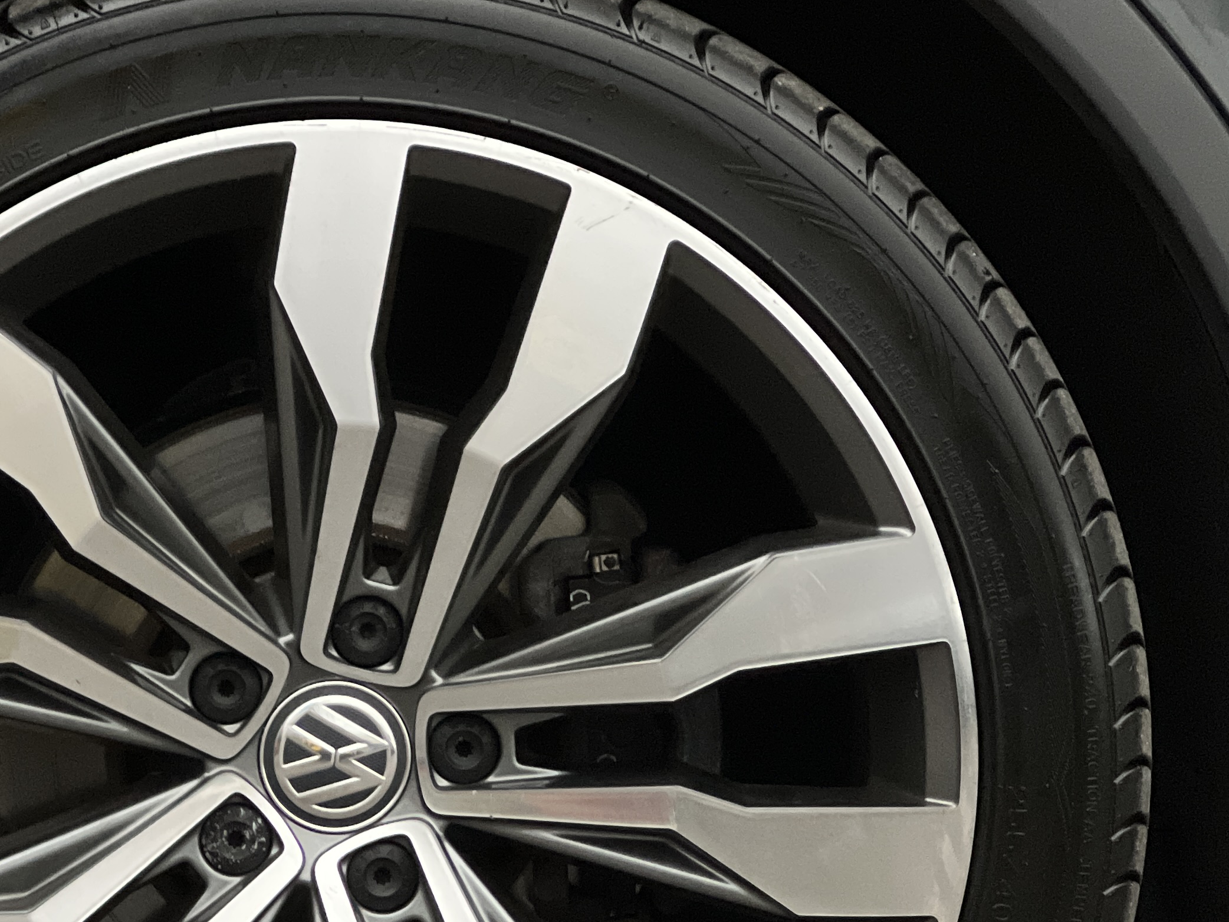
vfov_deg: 9.9
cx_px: 377
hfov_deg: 13.2
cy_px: 720
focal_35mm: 149
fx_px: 5290
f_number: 2.8
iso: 400
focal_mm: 9
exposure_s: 1/38
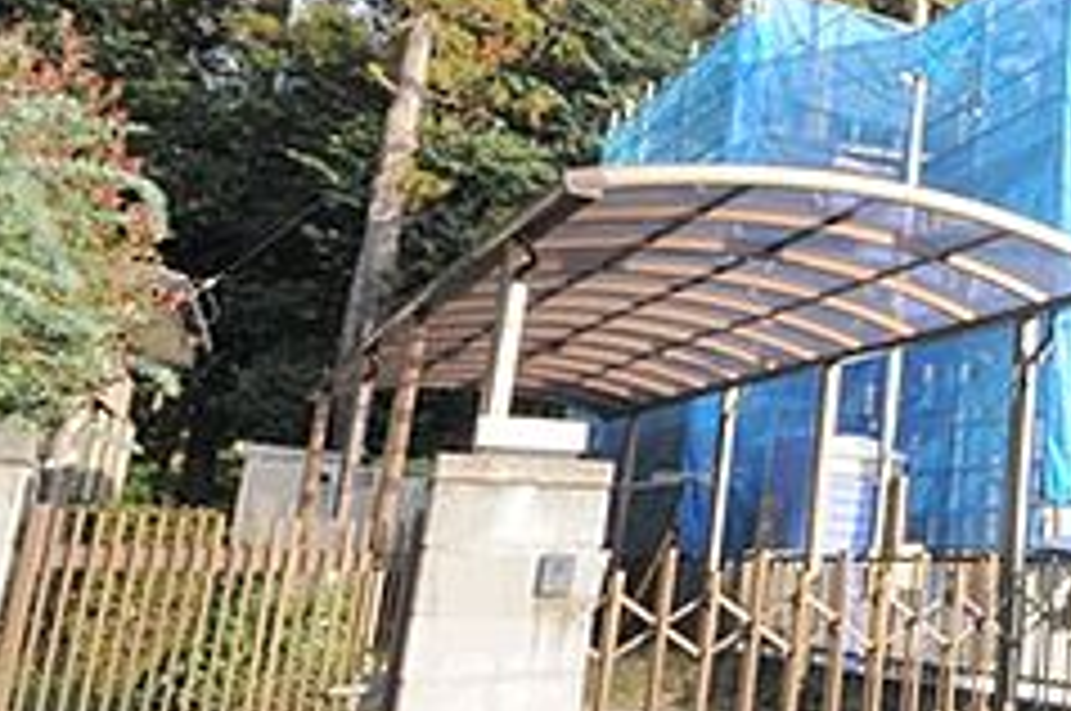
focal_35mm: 39
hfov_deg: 36.8
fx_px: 1159
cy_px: 281
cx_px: 1314
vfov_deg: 34.0
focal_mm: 10
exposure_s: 1/60
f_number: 4
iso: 450
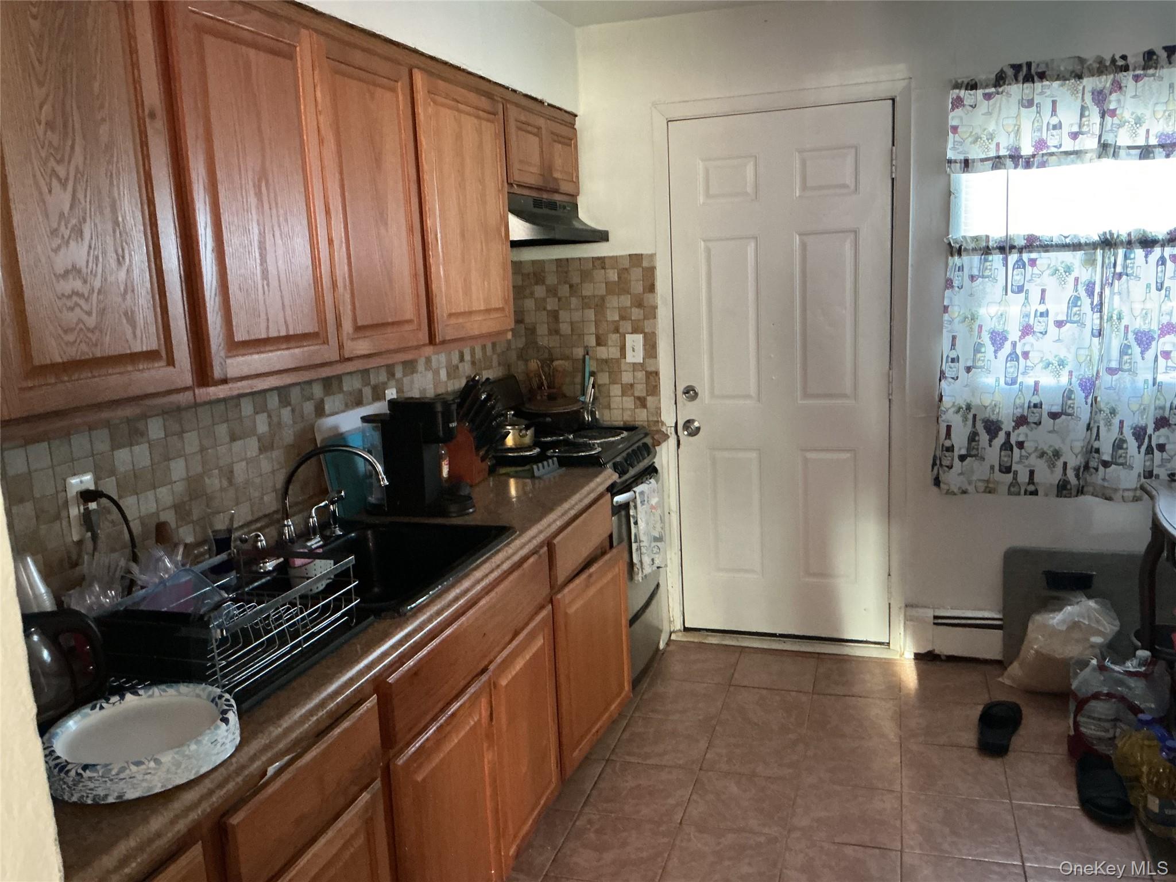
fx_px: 985
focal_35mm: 29
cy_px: 441
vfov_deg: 48.2
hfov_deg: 61.7
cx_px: 588
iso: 400
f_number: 1.8
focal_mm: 3
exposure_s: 1/30
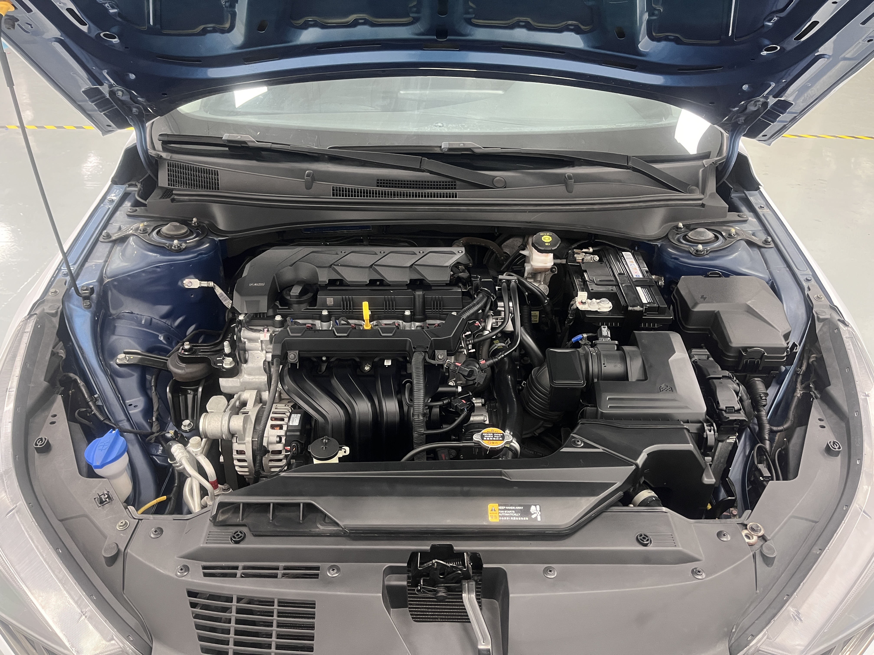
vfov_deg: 53.1
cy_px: 328
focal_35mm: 26
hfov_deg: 67.3
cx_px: 437
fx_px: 656
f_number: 1.6
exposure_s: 1/50
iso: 250
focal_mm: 5.1
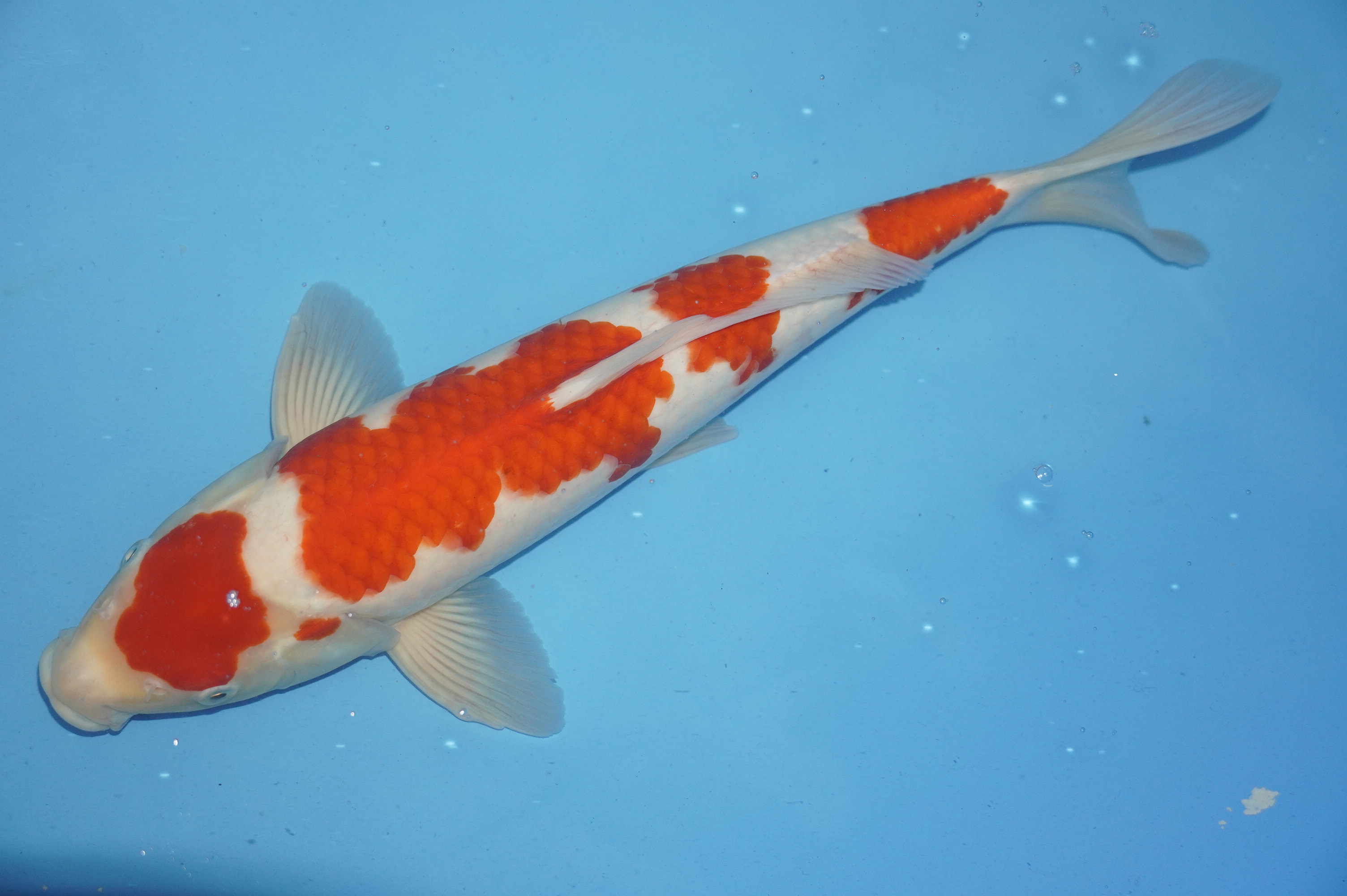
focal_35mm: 54
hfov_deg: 36.9
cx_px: 674
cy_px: 448
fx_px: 2019
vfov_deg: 25.0
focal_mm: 36
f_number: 4.5
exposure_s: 1/160
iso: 1000
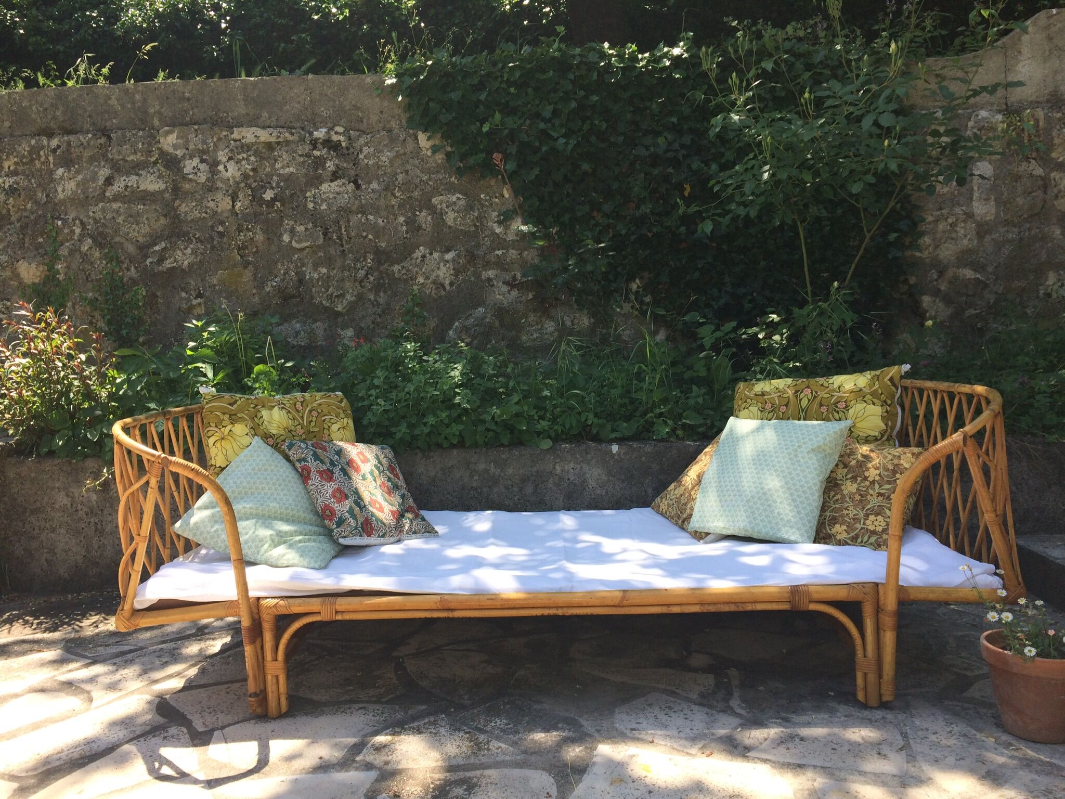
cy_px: 400
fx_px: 892
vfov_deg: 48.2
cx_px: 532
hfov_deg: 61.7
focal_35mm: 29
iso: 32
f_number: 2.2
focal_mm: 4.15
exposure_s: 1/746
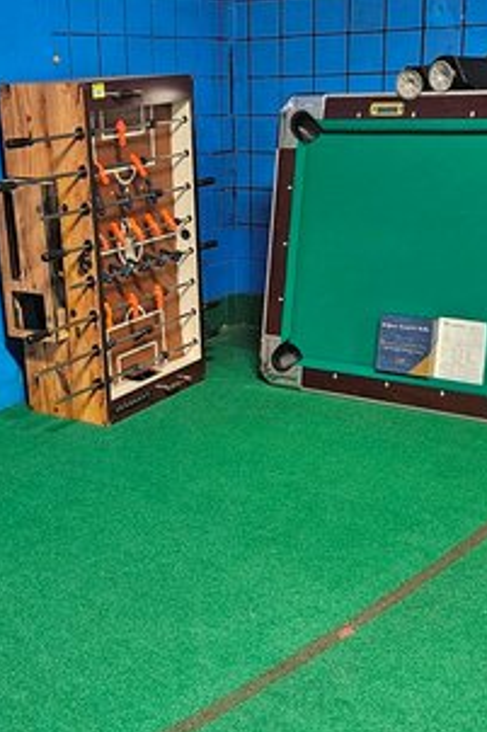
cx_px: 217
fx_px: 1016
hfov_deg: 26.9
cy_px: 377
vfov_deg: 39.6
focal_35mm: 50
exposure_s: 1/60
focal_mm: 5.4
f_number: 1.8
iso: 800
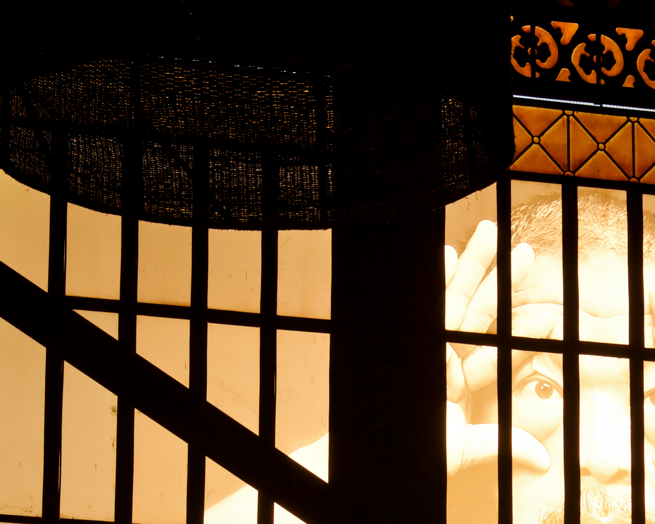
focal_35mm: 200
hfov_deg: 9.6
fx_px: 3877
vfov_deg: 7.7
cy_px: 479
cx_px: 546
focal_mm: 50
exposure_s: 1/640
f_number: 13
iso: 250
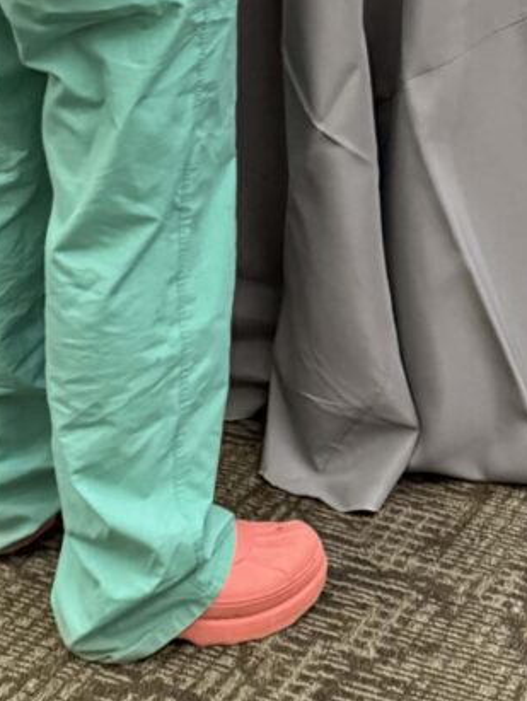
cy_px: -411
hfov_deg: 16.1
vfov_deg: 19.3
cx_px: 715
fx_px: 1743
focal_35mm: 86
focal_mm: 6.76
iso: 640
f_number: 1.78
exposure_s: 1/60
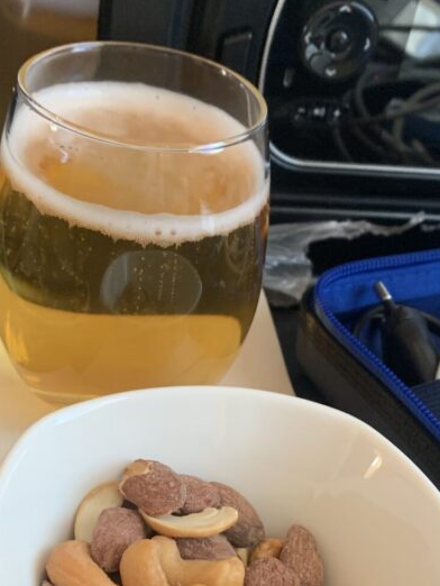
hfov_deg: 28.6
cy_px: 427
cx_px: 217
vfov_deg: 36.7
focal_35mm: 51
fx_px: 864
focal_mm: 4.25
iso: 400
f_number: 1.8
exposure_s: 1/56
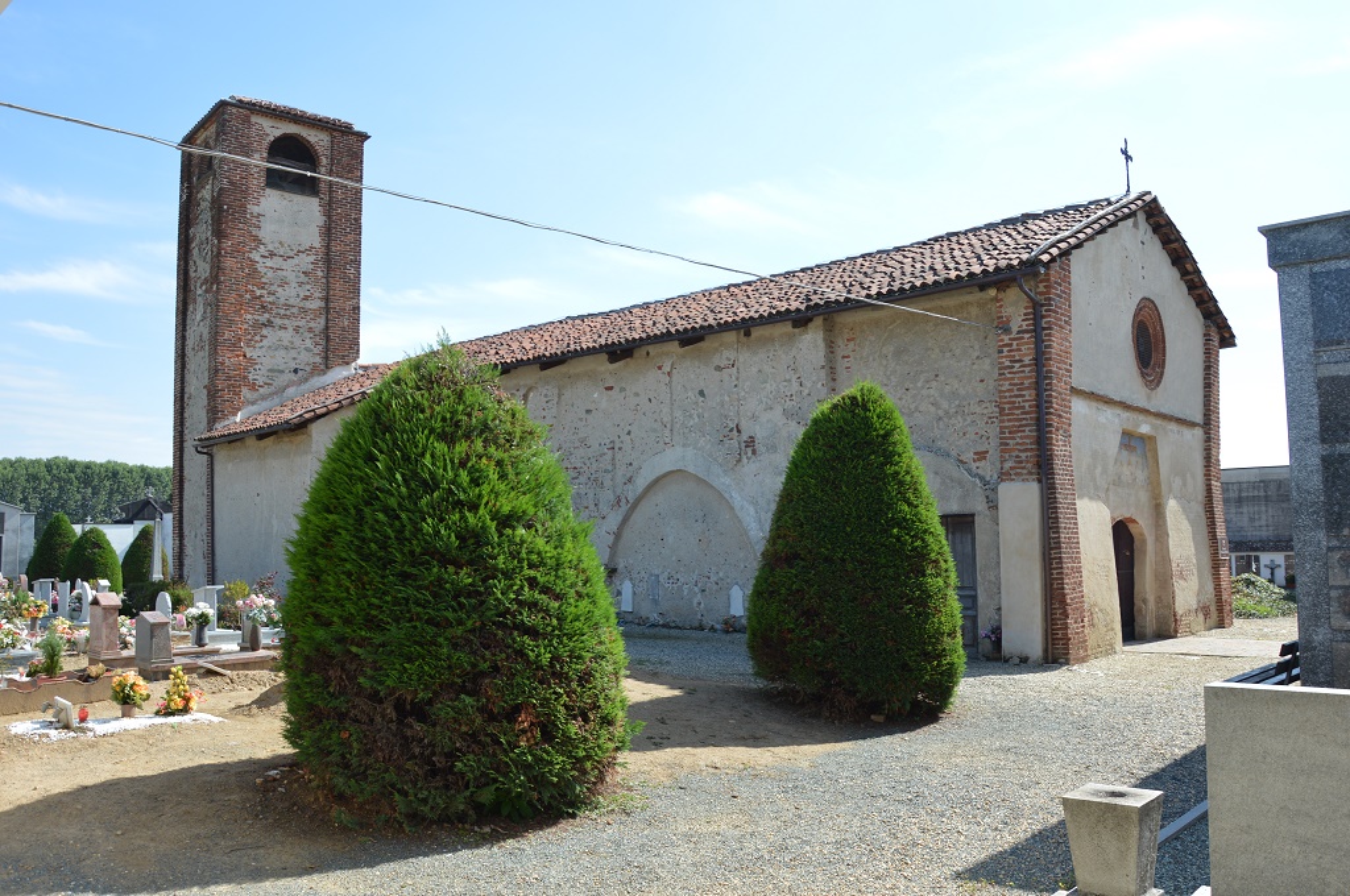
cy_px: 448
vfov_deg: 47.8
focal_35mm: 27
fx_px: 1011
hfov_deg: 67.4
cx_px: 675
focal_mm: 18
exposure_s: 1/200
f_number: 7.1
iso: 100
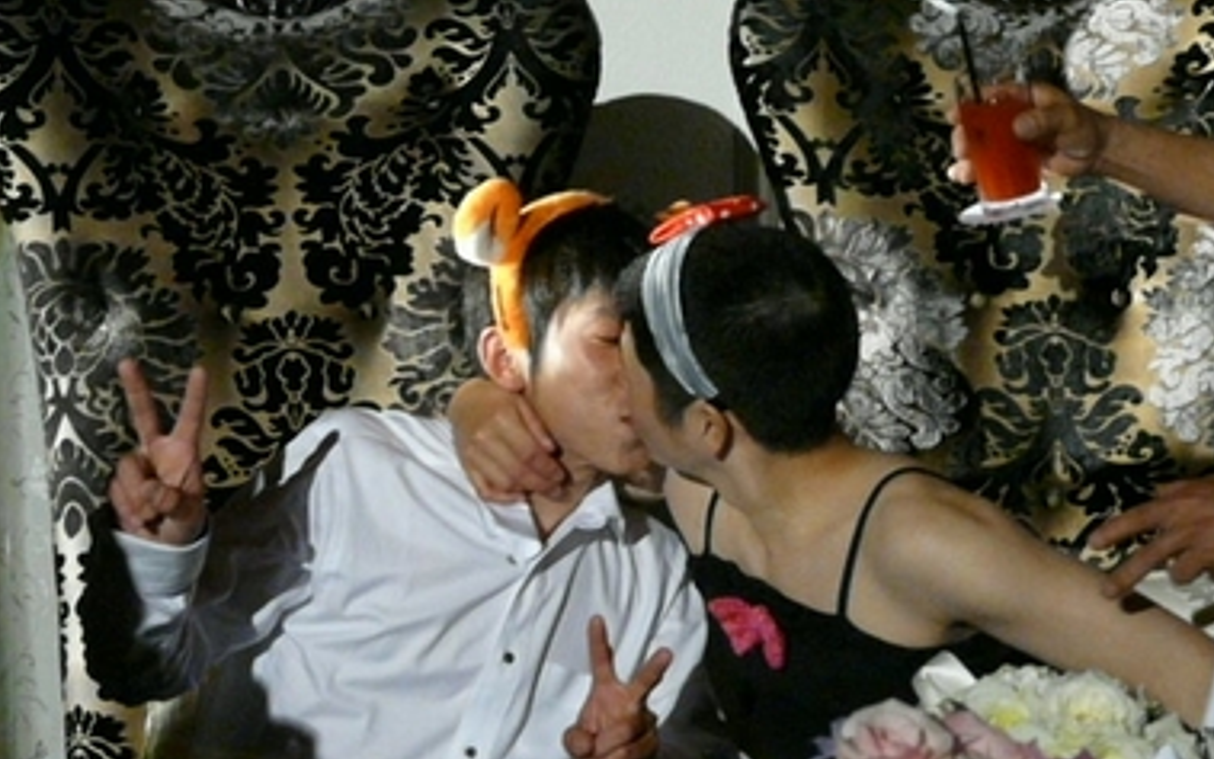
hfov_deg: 20.6
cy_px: 432
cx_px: 605
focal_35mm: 101
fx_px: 3342
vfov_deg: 13.0
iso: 1600
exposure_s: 1/125
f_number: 3.6
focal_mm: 15.4
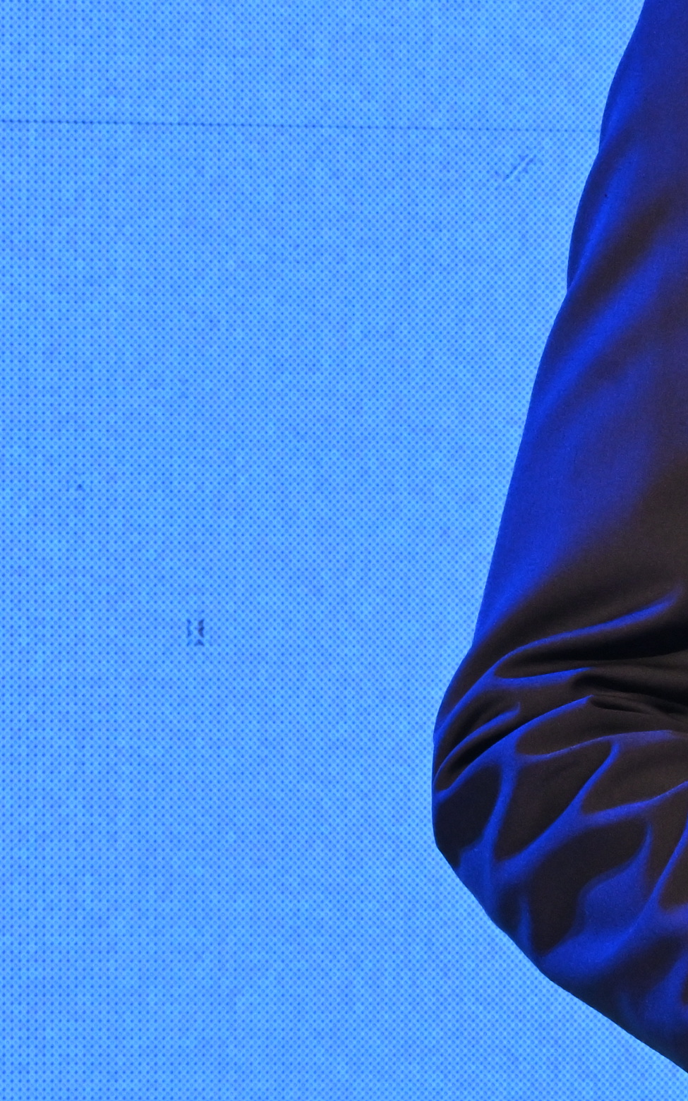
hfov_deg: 1.6
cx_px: 1948
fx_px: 24270
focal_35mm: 809
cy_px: 174
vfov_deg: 2.6
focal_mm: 200
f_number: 14
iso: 800
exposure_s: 1/60
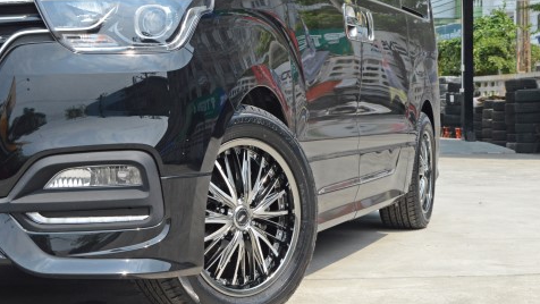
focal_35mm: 76
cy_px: 141
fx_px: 1088
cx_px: 270
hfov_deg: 27.9
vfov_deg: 15.9
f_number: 14
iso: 1600
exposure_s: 1/800
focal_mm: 48
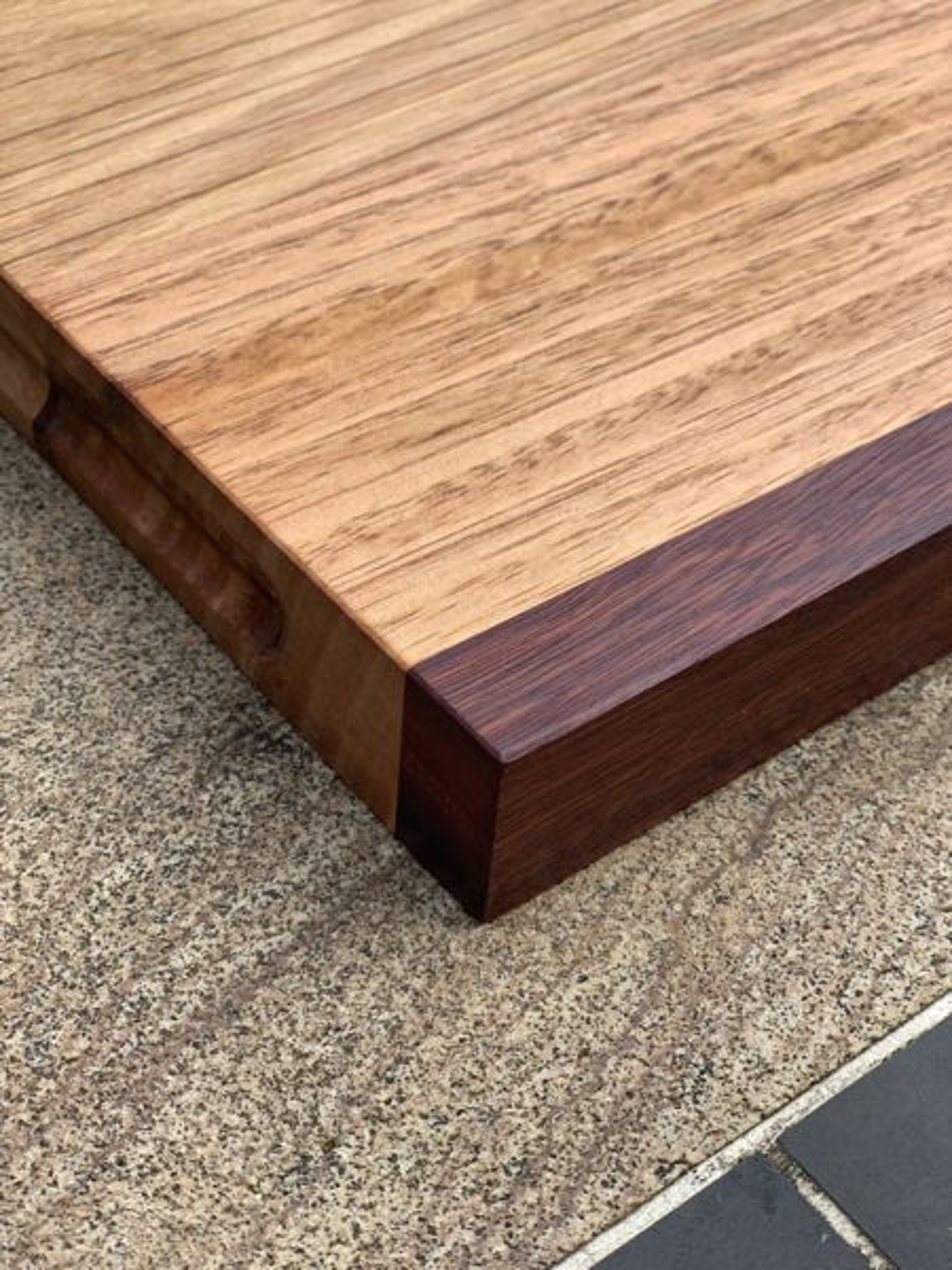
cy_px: 635
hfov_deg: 28.0
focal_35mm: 52
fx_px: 1907
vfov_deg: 36.8
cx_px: 476
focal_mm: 6
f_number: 2.4
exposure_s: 1/396
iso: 16
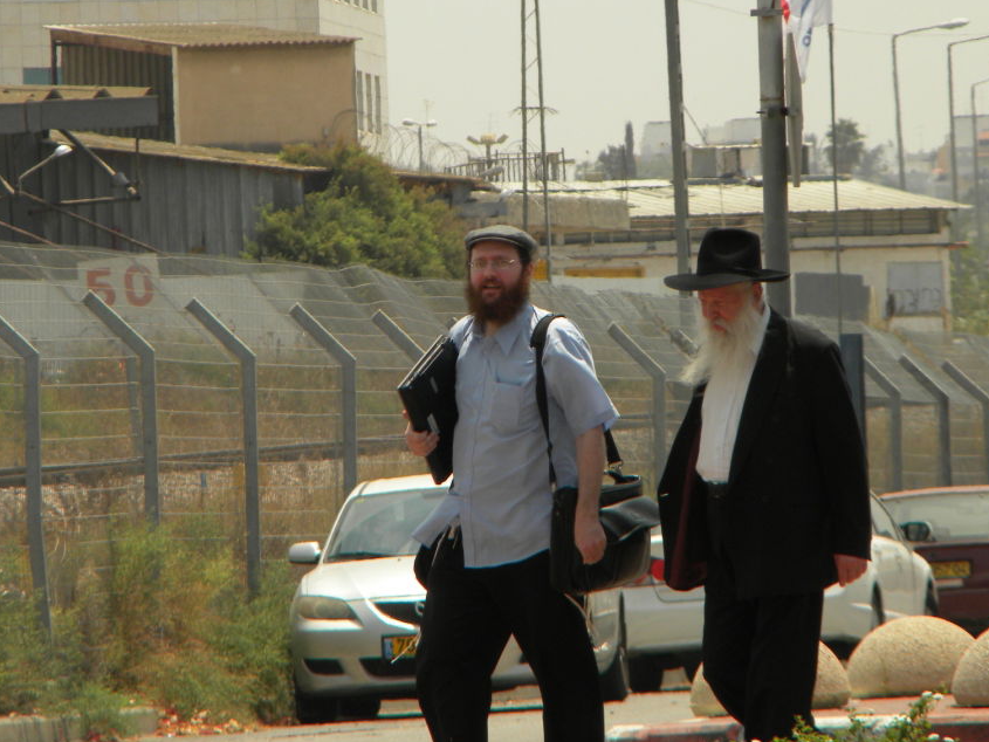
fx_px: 11601
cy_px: 307
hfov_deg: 4.9
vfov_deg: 3.7
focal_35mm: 406
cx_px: 501
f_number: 5.4
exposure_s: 1/593
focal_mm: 60.7
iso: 80
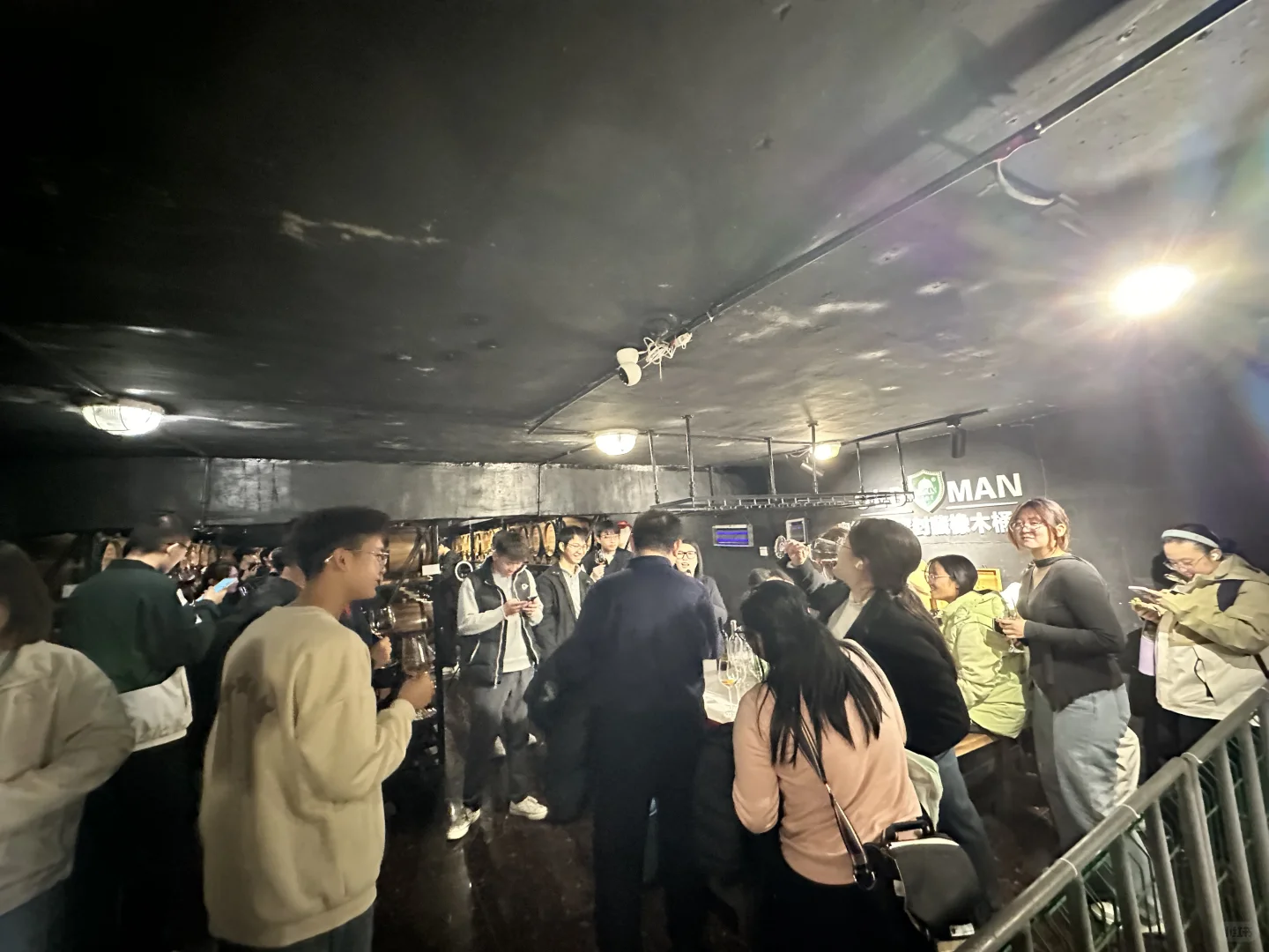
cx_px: 634
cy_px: 476
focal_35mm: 14
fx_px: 513
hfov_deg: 102.1
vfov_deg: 85.7
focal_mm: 2.22
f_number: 2.2
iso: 1000
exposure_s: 1/34
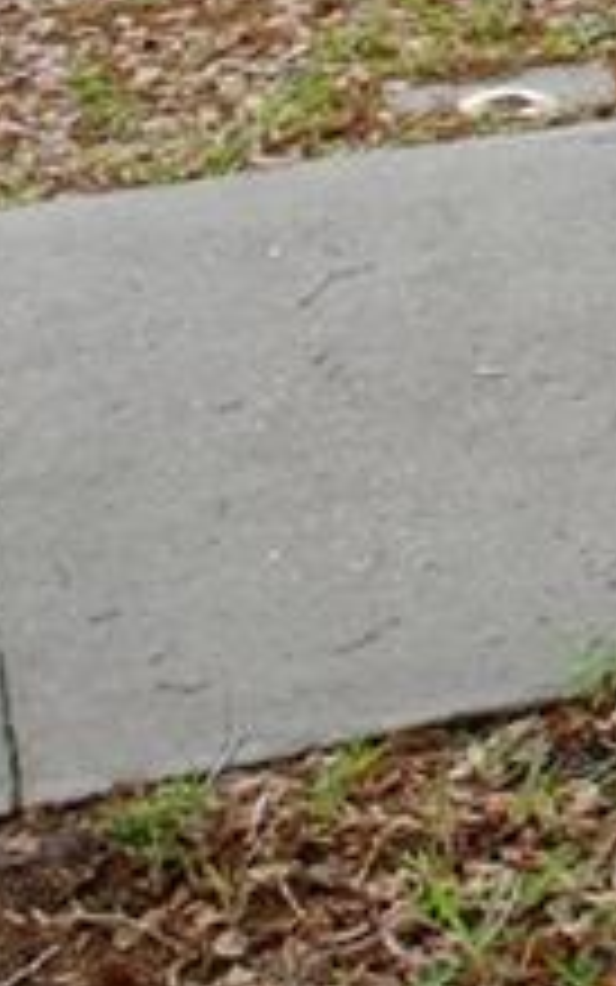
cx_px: 2199
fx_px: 4402
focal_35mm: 164
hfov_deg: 6.8
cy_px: -1126
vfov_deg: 11.3
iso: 100
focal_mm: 8.38
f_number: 2.8
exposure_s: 1/725
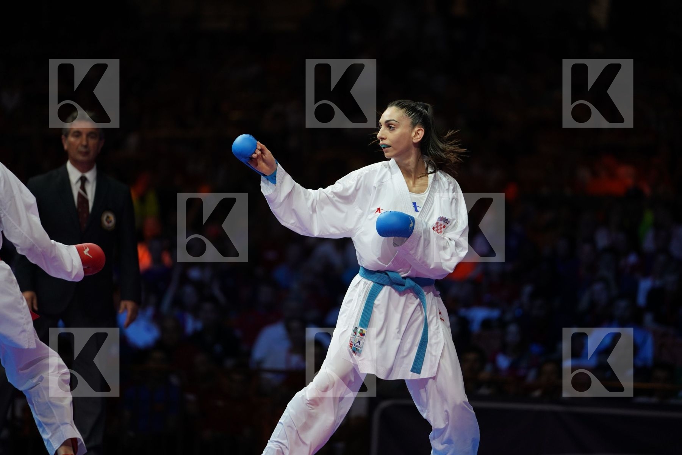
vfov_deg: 6.9
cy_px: 228
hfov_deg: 10.3
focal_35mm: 200
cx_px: 341
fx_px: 3789
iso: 1000
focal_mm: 200
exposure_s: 1/1000
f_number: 2.8
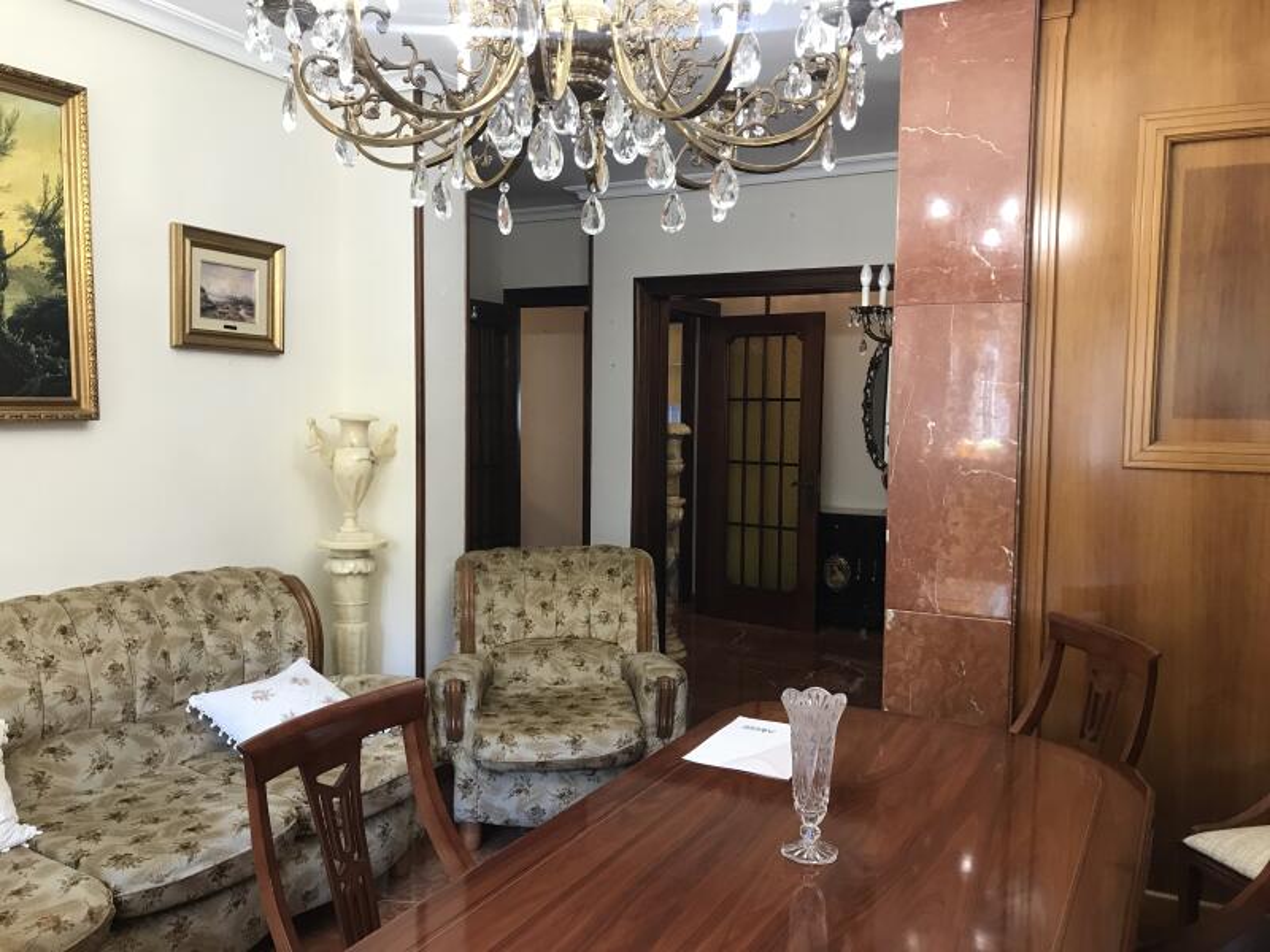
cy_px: 476
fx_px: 1027
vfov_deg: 49.7
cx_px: 635
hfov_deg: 63.4
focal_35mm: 28
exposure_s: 1/17
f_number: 1.8
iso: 40
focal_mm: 3.99
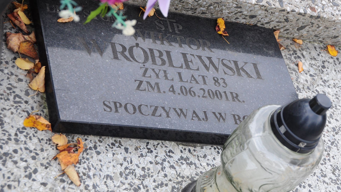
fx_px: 760
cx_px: 181
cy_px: 73
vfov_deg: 14.4
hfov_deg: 25.3
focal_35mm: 84
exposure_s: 1/250
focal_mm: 48
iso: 400
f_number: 7.1
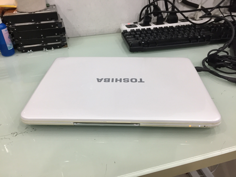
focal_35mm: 29
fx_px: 198
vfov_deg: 48.2
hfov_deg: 61.7
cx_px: 118
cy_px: 88
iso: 64
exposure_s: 1/33
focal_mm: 4.15
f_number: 2.2
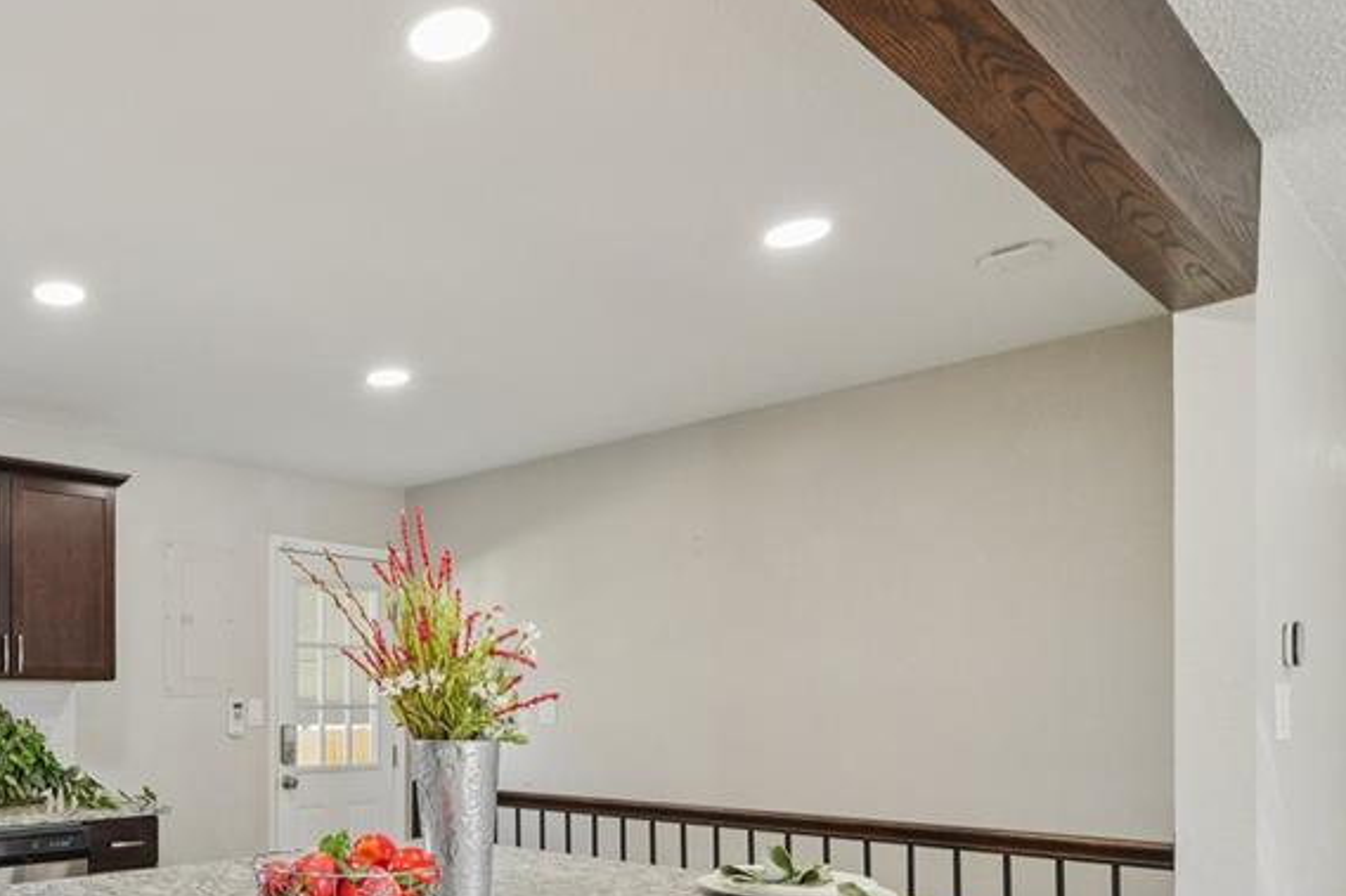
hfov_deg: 59.2
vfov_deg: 45.6
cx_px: 177
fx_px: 1009
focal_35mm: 27
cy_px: 707
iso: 400
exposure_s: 1/8
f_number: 8
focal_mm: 10
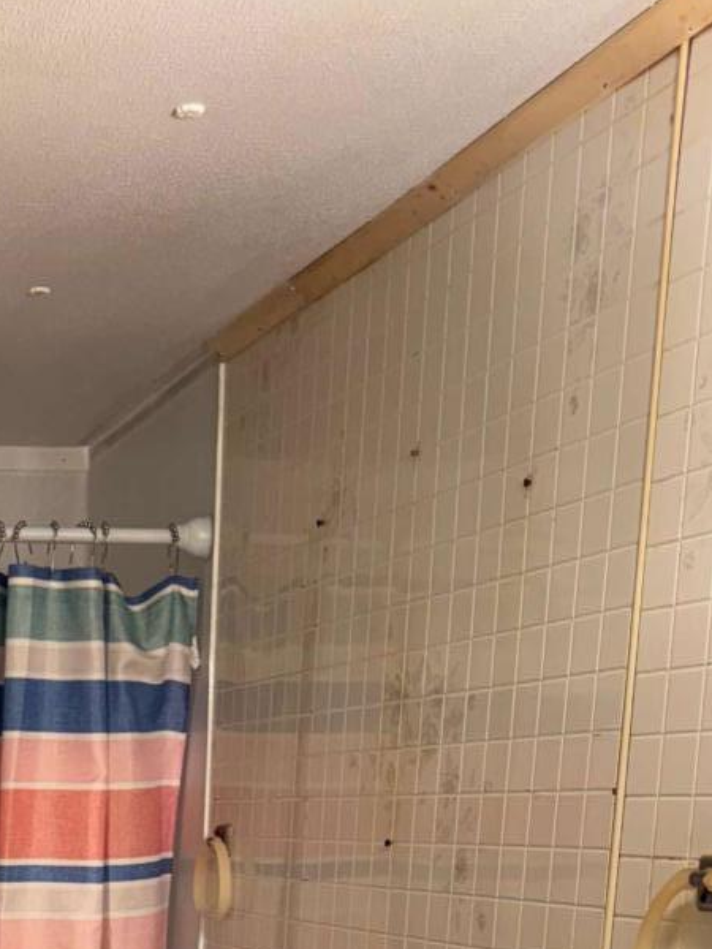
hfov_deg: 21.9
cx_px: -46
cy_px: 1199
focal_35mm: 64
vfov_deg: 26.2
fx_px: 1755
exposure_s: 1/120
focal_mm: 6.76
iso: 125
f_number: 1.78
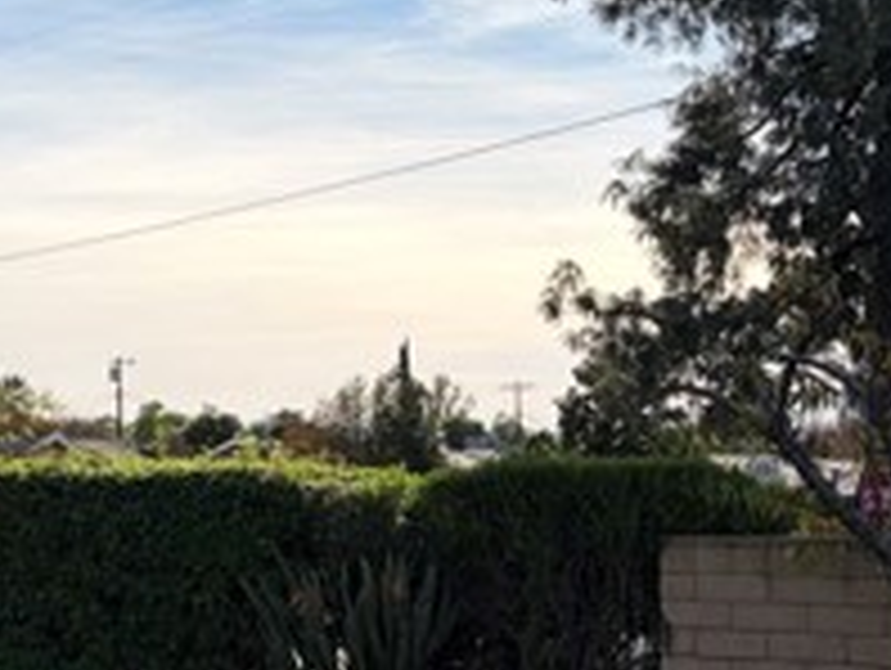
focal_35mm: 84
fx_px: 2165
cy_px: 459
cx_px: -220
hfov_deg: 21.4
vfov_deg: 17.6
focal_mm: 5.96
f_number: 1.6
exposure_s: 1/4950
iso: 50
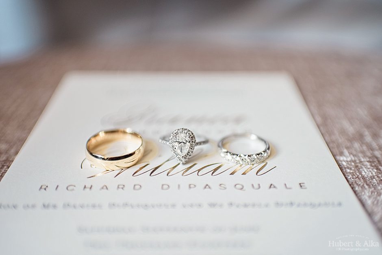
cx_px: 191
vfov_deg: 37.9
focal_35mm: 35
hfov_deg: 54.4
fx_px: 371
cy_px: 128
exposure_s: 1/200
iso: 640
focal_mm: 35
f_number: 1.8
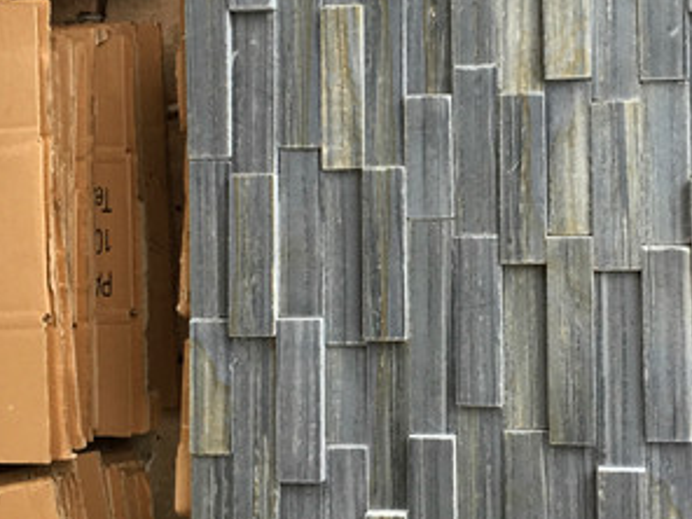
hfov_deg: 38.2
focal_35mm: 49
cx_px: 491
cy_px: 188
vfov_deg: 29.5
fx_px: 980
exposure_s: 1/30
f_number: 2.2
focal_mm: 4.15
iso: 64
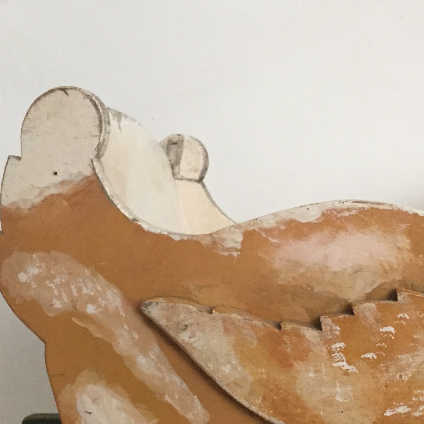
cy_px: 335
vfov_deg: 28.0
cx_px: 354
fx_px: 831
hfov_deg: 27.9
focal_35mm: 60
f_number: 2.2
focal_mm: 4.15
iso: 250
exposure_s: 1/17
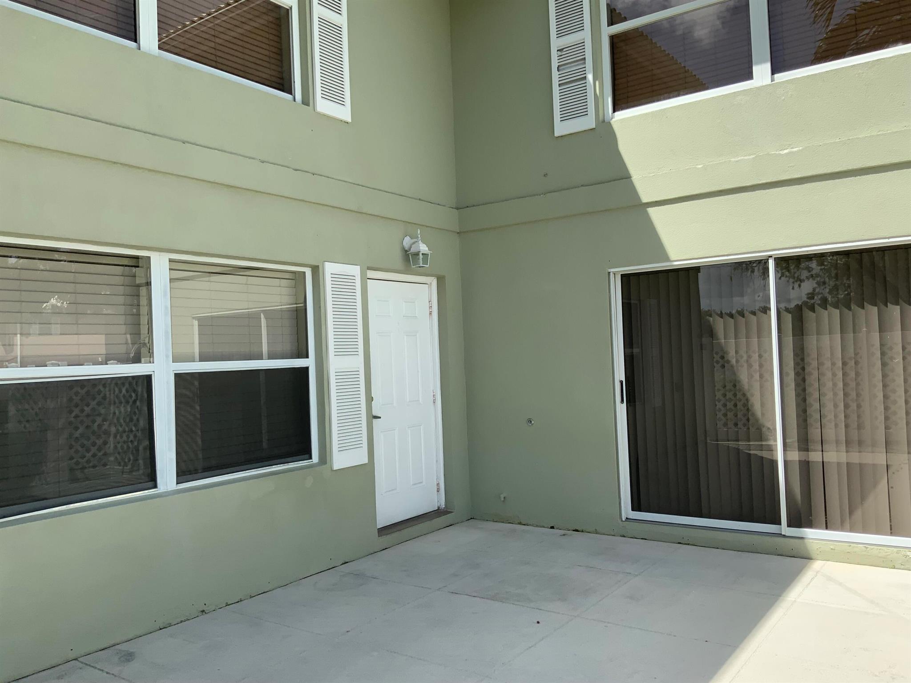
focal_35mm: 29
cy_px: 342
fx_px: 763
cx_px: 456
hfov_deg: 61.7
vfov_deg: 48.2
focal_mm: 3
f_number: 1.8
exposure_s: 1/1279
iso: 16
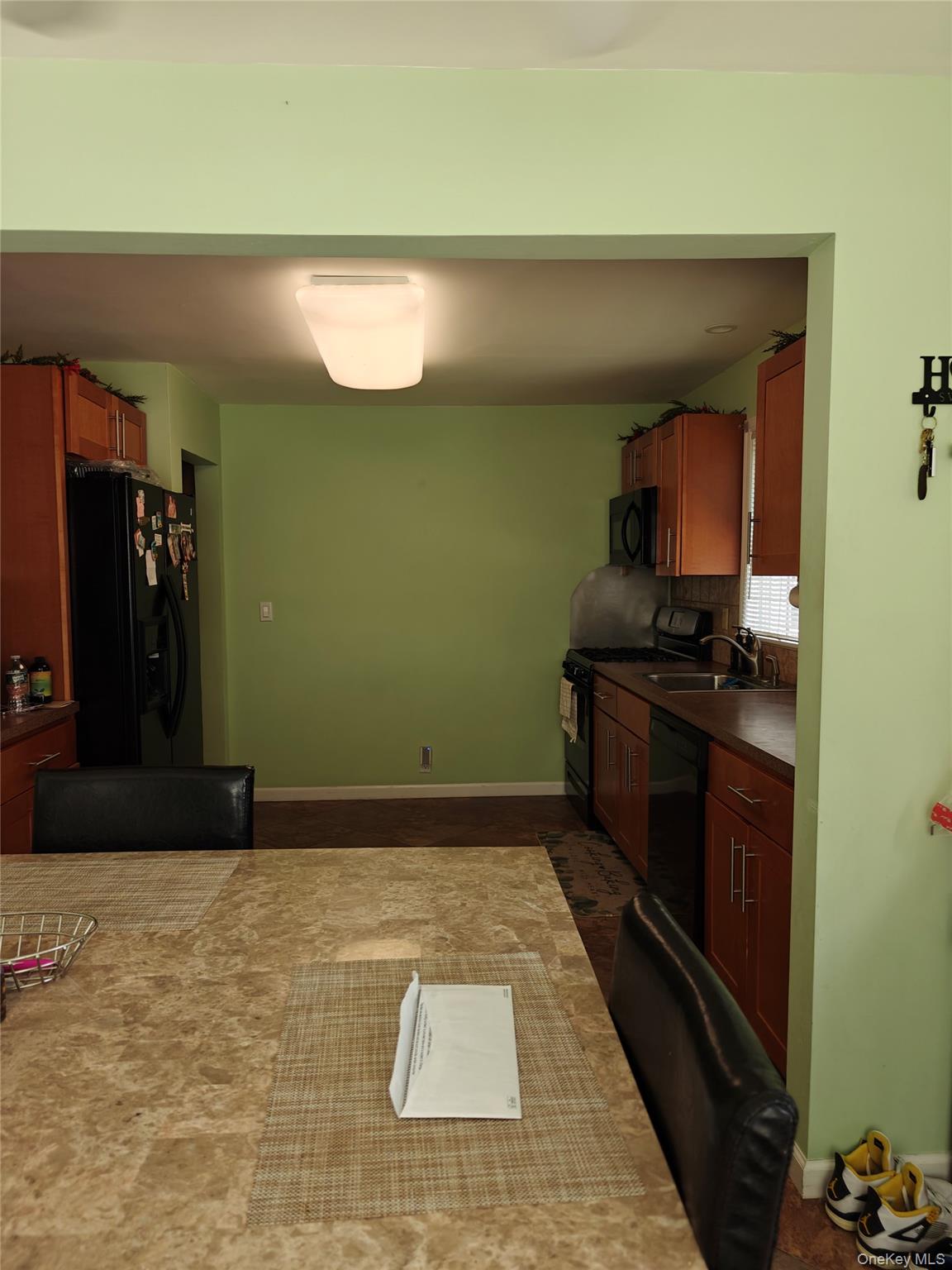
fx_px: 843
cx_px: 476
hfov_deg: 58.9
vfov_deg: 73.9
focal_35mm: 23
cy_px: 635
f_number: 1.6
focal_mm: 6.06
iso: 100
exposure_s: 1/120
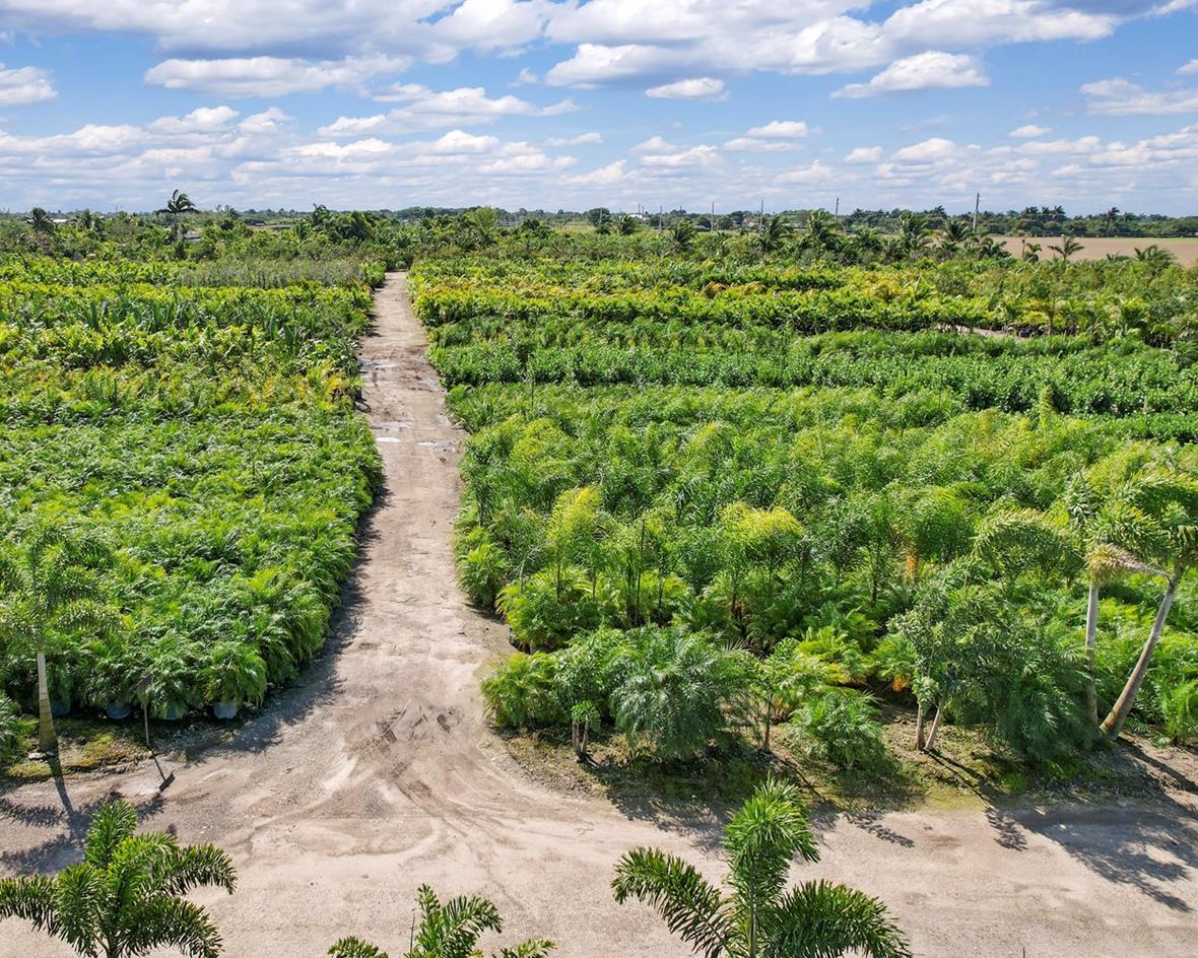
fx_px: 993
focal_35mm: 28
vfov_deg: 51.5
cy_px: 461
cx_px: 422
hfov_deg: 61.0
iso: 100
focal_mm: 8.38
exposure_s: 1/2500
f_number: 2.8
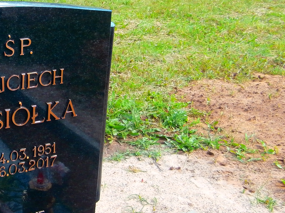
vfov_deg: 25.6
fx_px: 469
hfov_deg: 30.9
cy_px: 75
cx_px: -10
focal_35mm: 57
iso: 100
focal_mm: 4.2
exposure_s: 1/250
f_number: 3
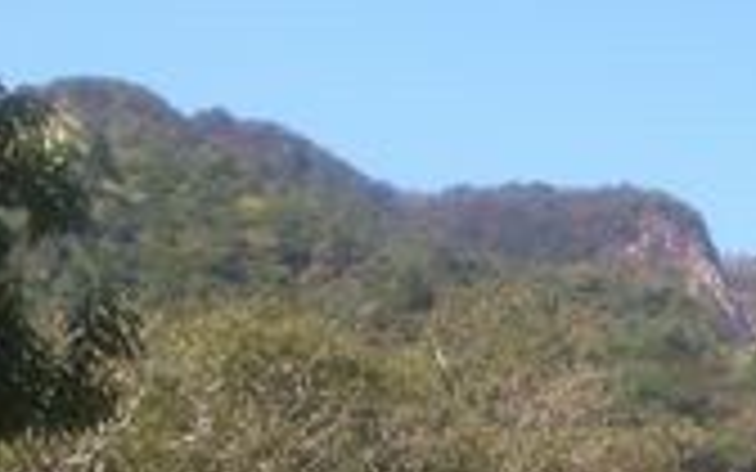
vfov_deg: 8.6
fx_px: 2905
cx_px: 284
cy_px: 1074
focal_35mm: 141
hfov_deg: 14.8
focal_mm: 5.8
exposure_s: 1/400
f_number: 2.6
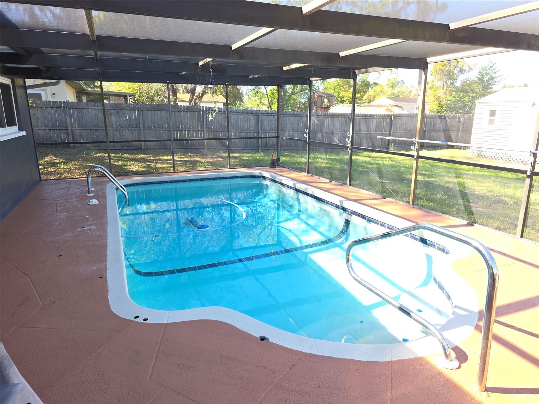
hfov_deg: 73.9
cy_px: 202
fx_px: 358
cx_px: 270
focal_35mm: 23
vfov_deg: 58.9
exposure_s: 1/60
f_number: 1.7
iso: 16
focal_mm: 6.3
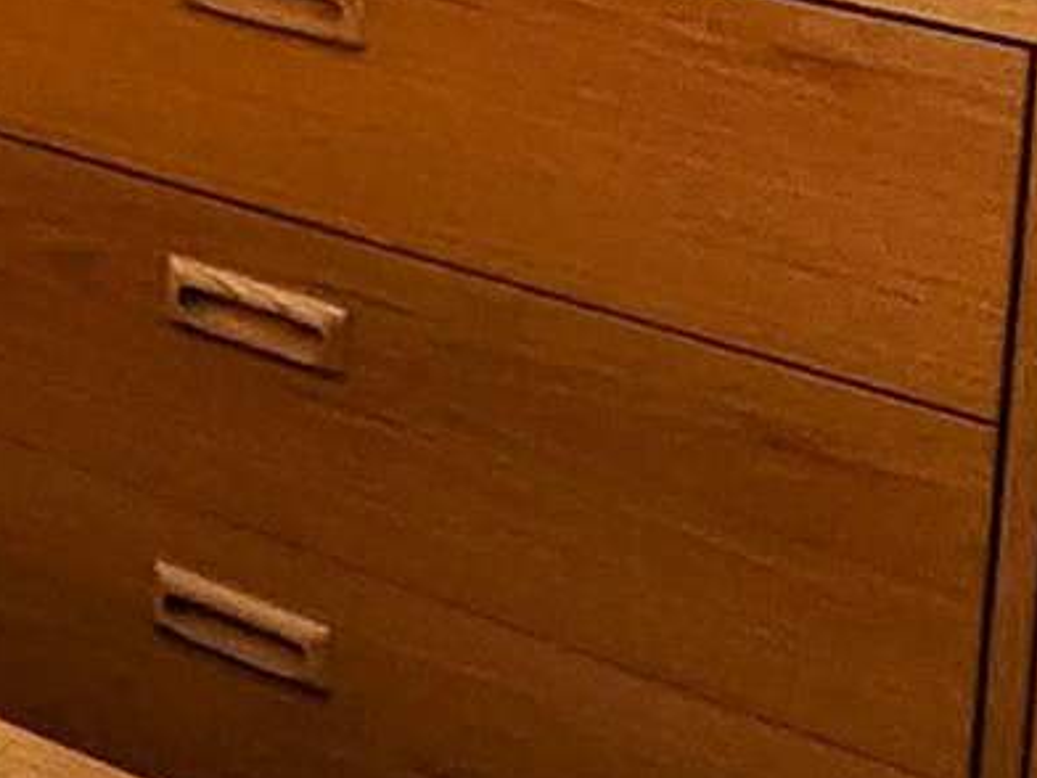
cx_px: -1455
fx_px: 3056
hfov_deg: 13.7
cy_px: -651
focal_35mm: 102
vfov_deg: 13.0
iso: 320
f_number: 2.2
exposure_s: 1/40
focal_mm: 2.2
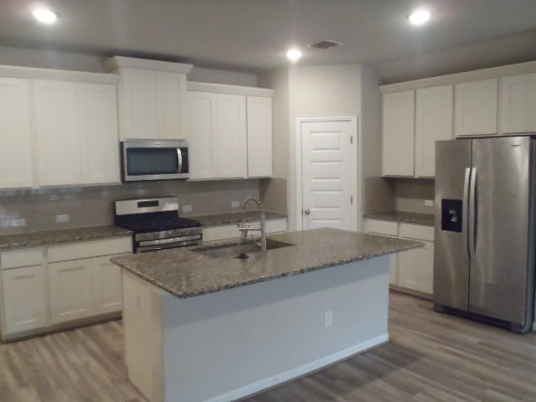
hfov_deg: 63.4
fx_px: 434
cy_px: 201
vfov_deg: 49.7
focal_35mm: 28
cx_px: 268
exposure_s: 1/50
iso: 800
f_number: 3.9
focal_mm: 5
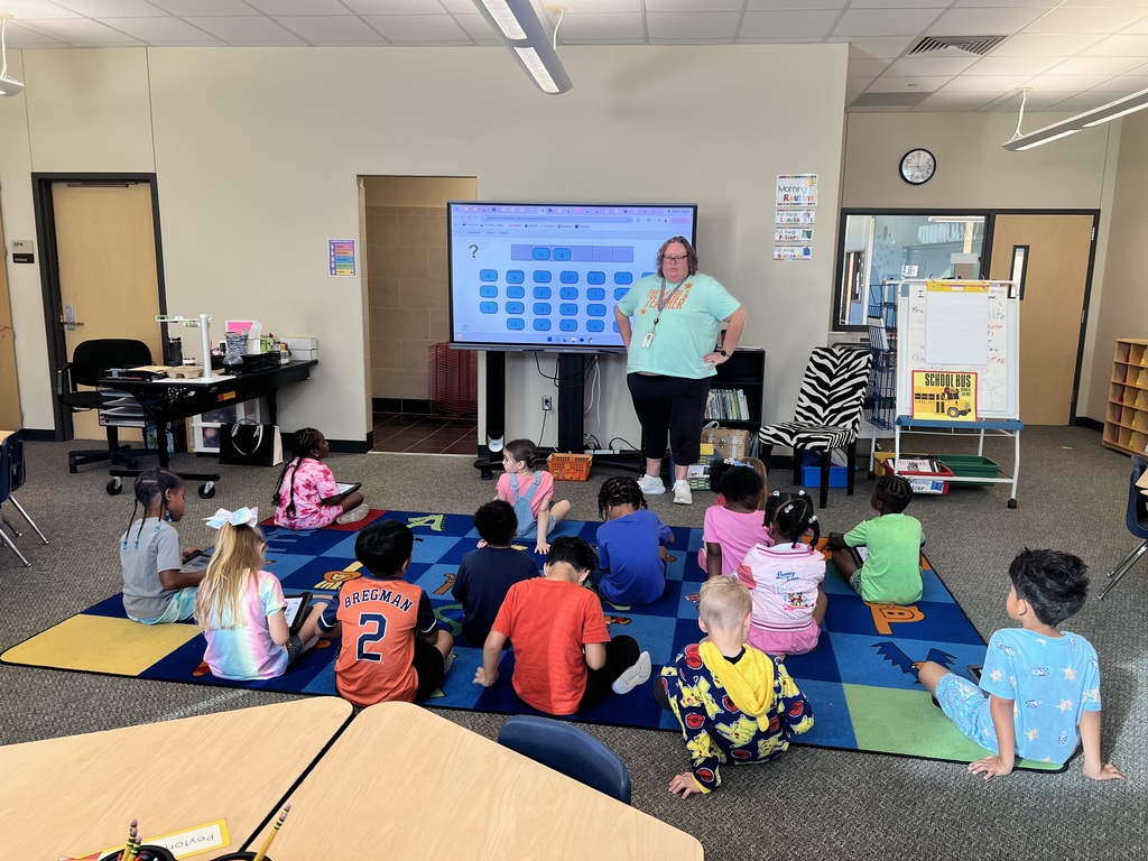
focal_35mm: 26
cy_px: 430
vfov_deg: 53.1
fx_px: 862
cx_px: 574
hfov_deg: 67.3
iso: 80
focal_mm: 5.7
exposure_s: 1/90
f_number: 1.5
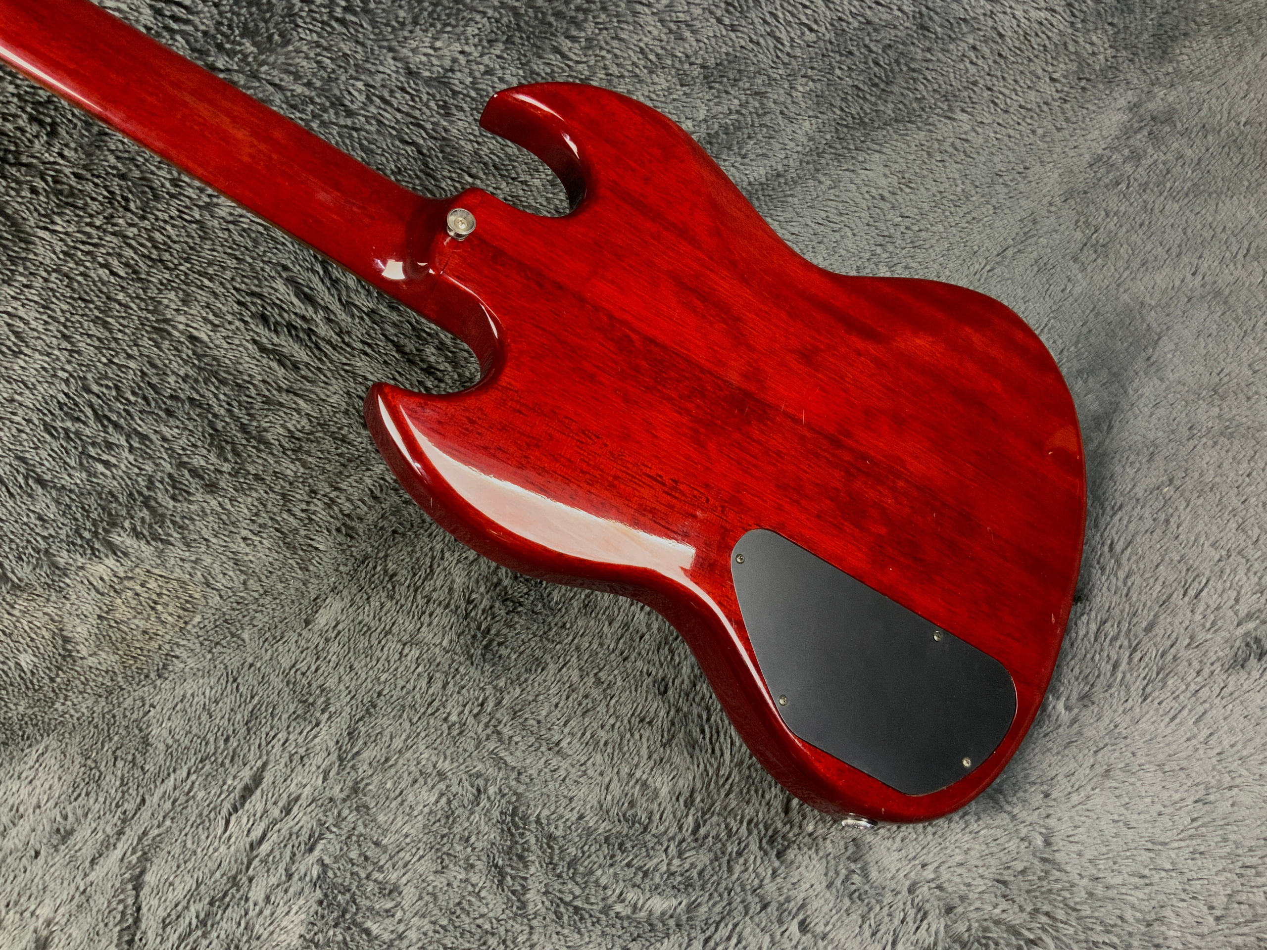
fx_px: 1061
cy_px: 475
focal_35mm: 29
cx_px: 634
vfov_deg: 48.2
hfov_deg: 61.7
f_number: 1.8
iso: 160
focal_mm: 3
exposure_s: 1/50
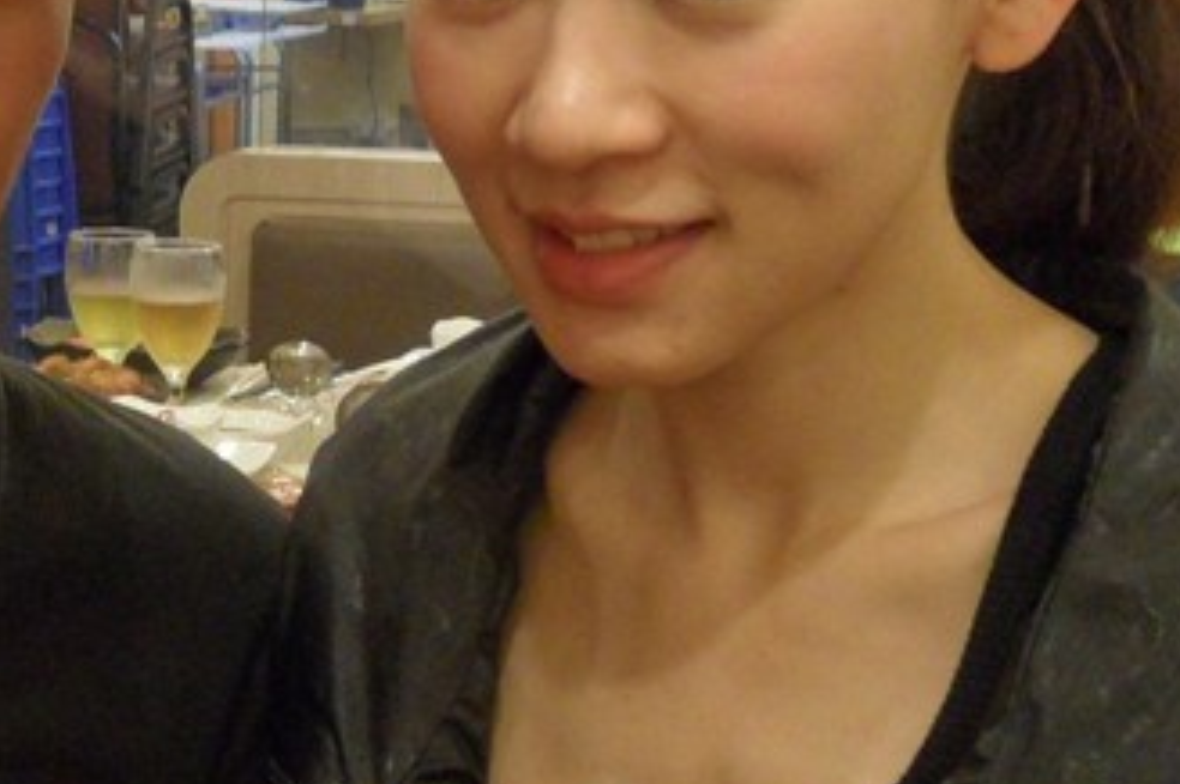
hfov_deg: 25.0
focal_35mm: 78
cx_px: 54
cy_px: 723
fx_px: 2554
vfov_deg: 17.2
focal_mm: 3.9
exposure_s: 1/8
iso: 200
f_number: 3.2
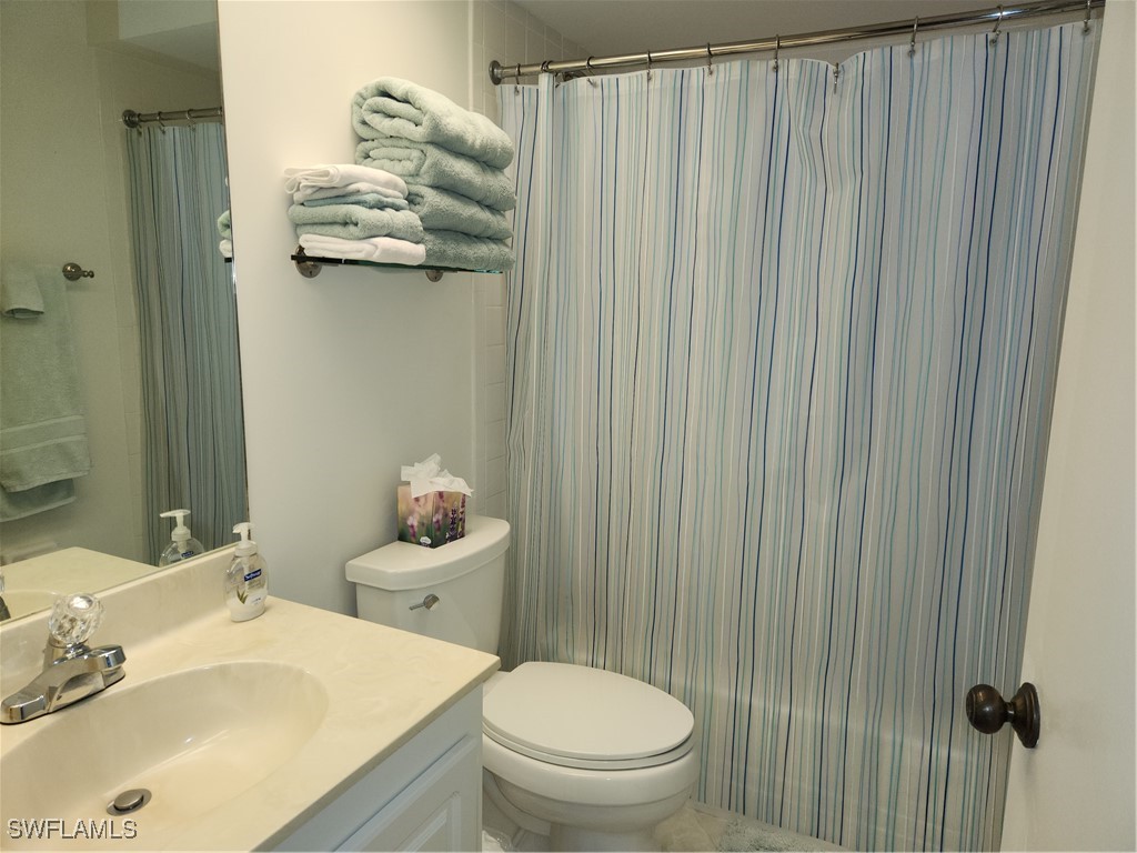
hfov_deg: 73.9
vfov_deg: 58.9
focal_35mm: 23
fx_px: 755
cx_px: 568
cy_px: 426
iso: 64
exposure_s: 1/60
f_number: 1.8
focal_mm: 5.4
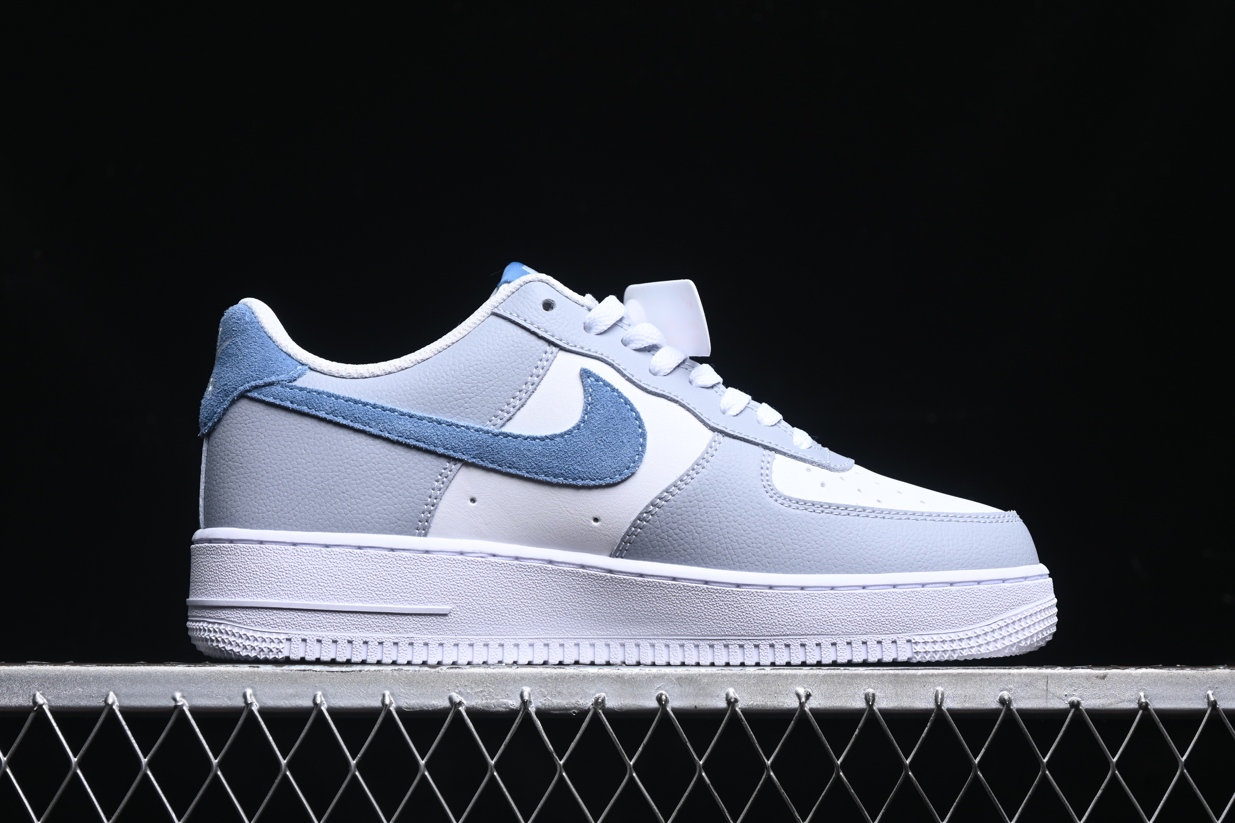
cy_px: 412
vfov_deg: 18.2
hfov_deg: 27.0
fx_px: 2573
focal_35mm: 75
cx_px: 618
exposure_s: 1/60
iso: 160
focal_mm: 50
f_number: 6.3
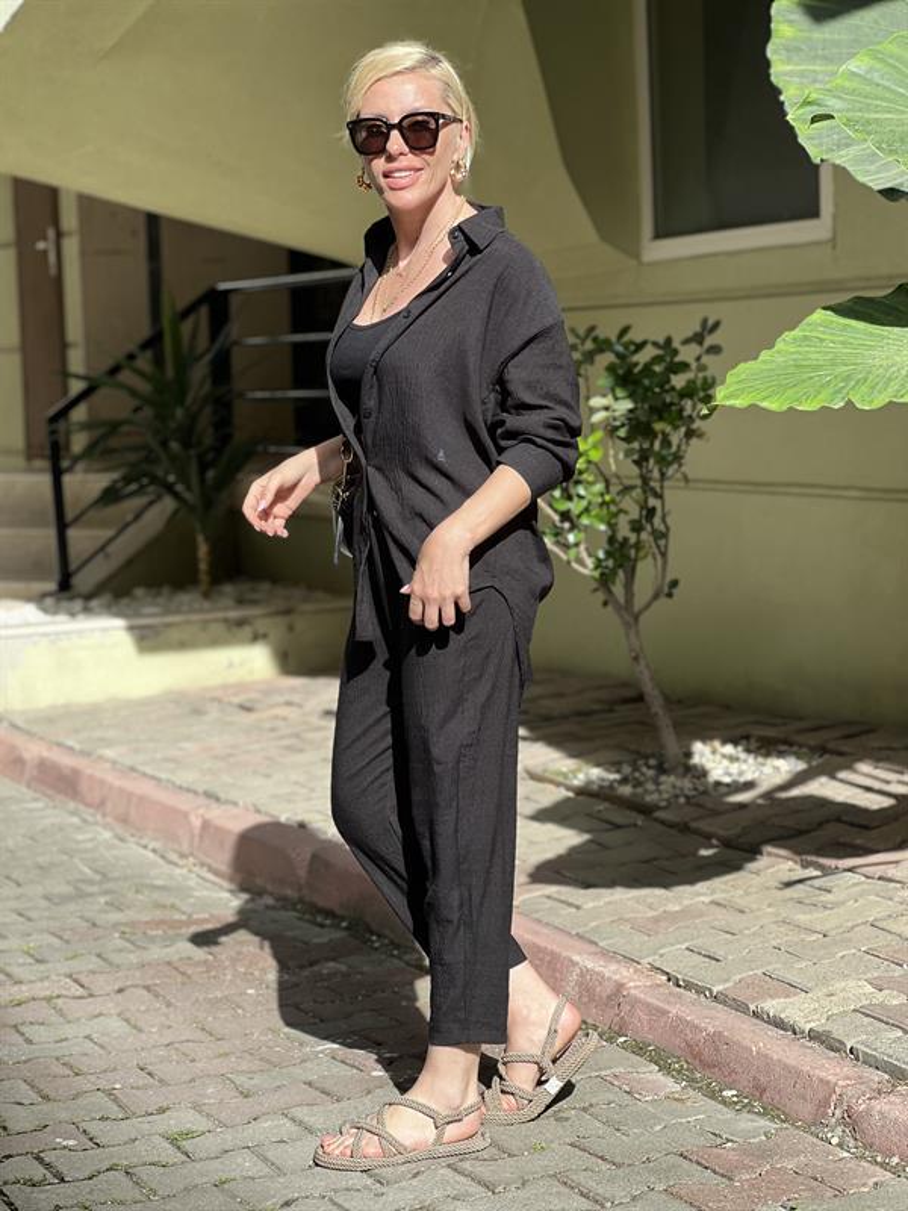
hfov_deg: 19.1
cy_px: 606
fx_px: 2693
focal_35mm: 77
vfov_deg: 25.3
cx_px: 454
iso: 25
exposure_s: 1/295
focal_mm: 9
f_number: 2.8
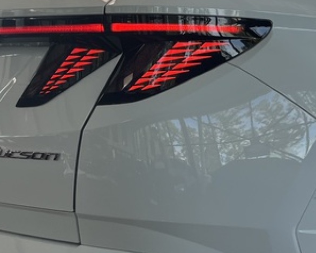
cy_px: 79
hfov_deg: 21.9
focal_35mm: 86
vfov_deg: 17.8
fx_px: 804
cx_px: 264
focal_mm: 5.1
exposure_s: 1/378
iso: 50
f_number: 1.6
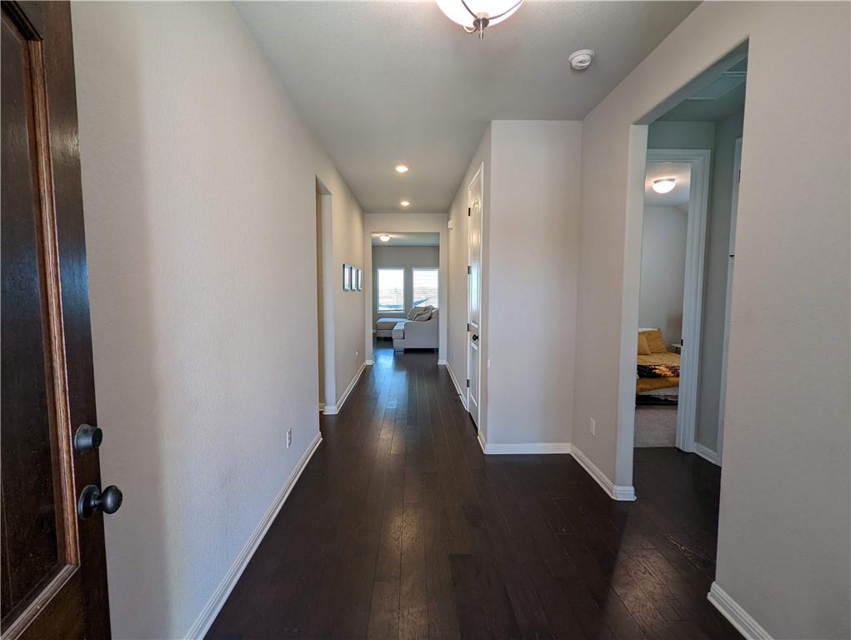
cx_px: 426
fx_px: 394
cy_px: 320
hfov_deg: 94.4
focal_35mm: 16
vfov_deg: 78.2
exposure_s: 1/40
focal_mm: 2.35
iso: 57
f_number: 2.2
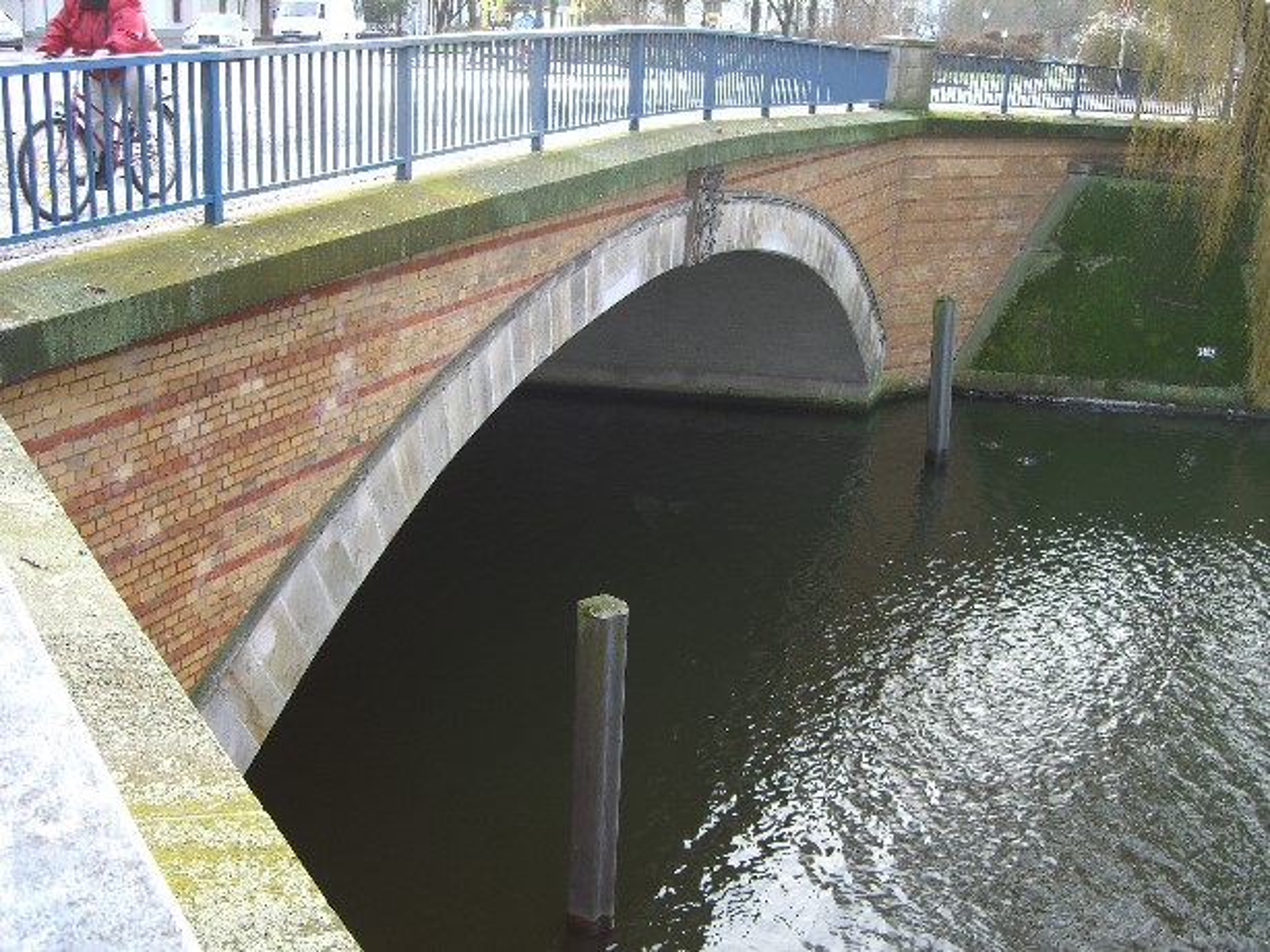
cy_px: 476
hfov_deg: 49.0
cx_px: 635
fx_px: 1394
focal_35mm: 38
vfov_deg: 37.7
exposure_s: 1/80
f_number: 2.8
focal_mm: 7.9
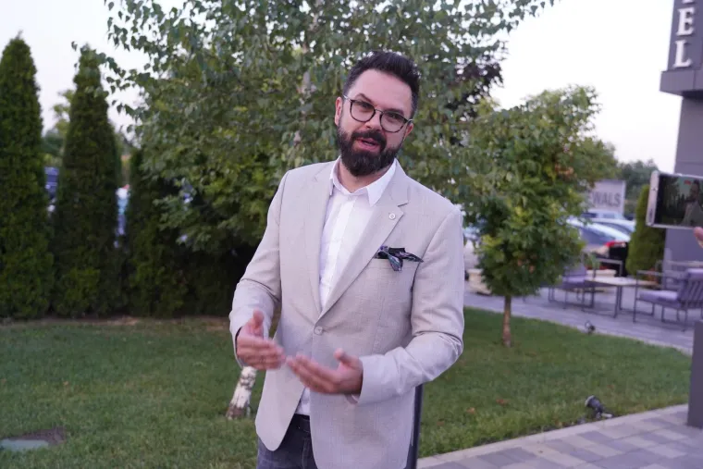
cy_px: 234
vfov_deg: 33.4
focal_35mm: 40
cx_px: 352
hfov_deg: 48.5
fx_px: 781
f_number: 4
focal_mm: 40
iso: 800
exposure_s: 1/160
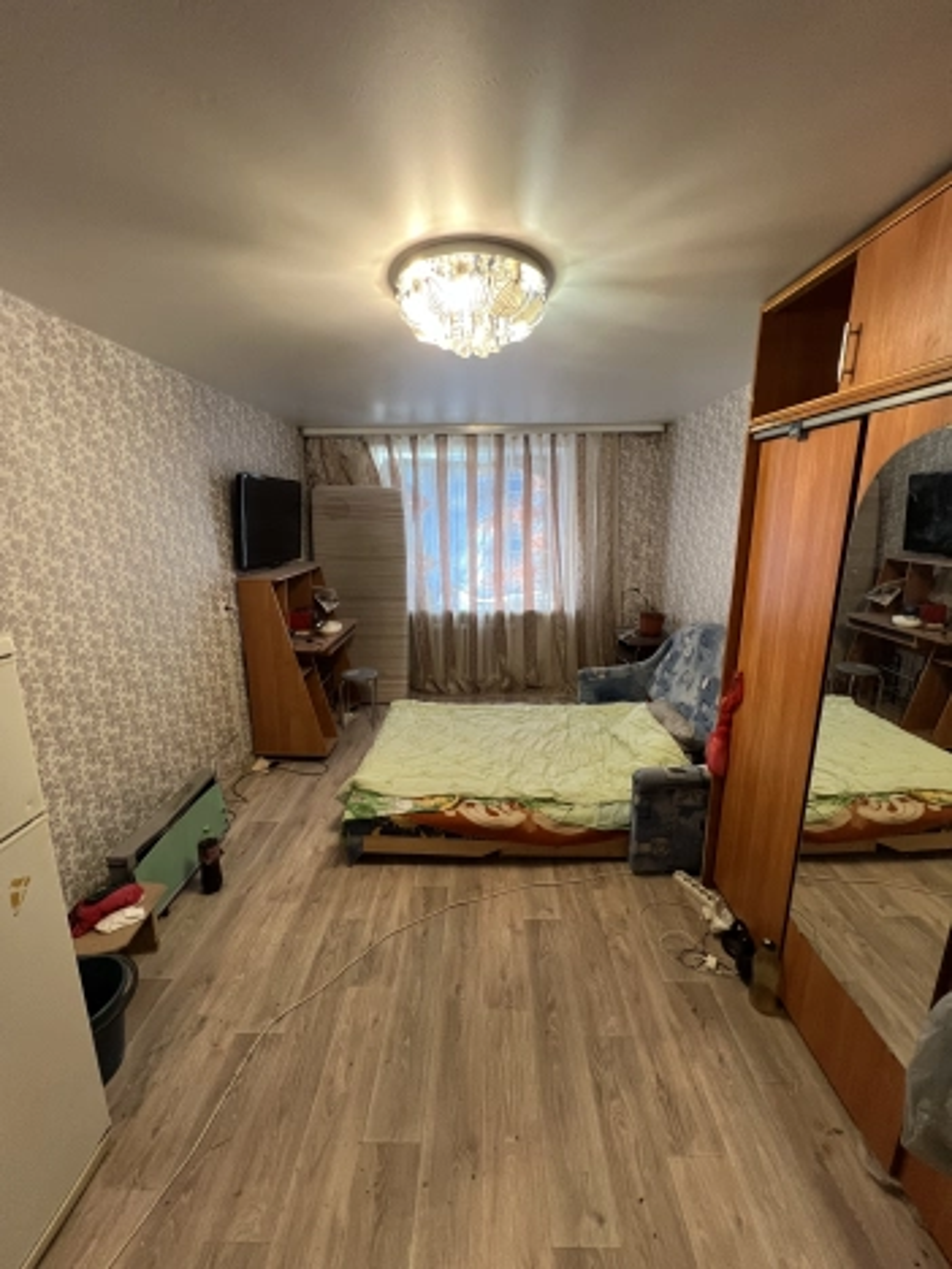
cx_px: 476
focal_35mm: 13
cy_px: 634
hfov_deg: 89.9
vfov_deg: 106.2
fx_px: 477
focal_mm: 1.57
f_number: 1.8
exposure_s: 1/50
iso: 200
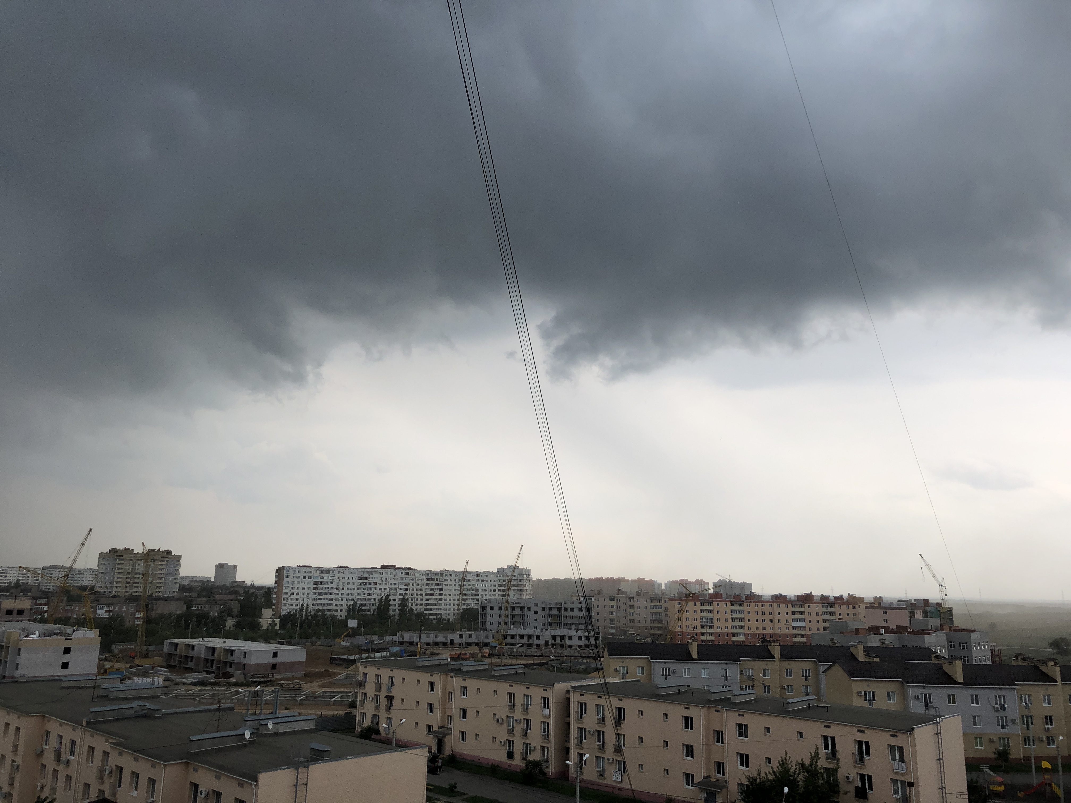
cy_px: 402
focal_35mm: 28
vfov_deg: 49.7
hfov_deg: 63.4
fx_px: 866
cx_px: 536
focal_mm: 3.99
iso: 20
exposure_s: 1/649
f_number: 1.8
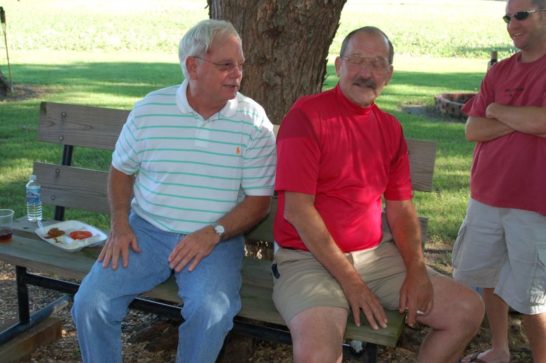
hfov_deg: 46.5
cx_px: 273
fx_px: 636
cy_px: 182
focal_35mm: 42
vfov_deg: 31.8
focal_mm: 28
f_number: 5.6
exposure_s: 1/125
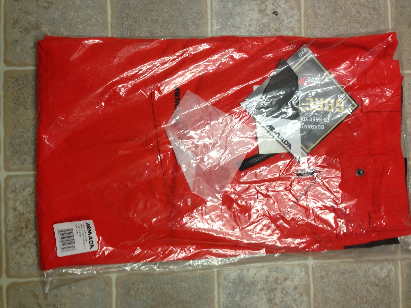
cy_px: 154
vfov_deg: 42.9
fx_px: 392
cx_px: 206
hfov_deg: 55.4
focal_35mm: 33
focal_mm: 4.13
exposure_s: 1/20
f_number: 2.4
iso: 80
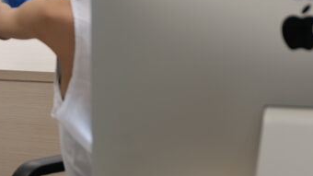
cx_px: -145
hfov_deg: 9.6
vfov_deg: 5.5
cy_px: -42
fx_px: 1809
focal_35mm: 218
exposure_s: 1/15
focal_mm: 46
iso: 100
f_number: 2.8
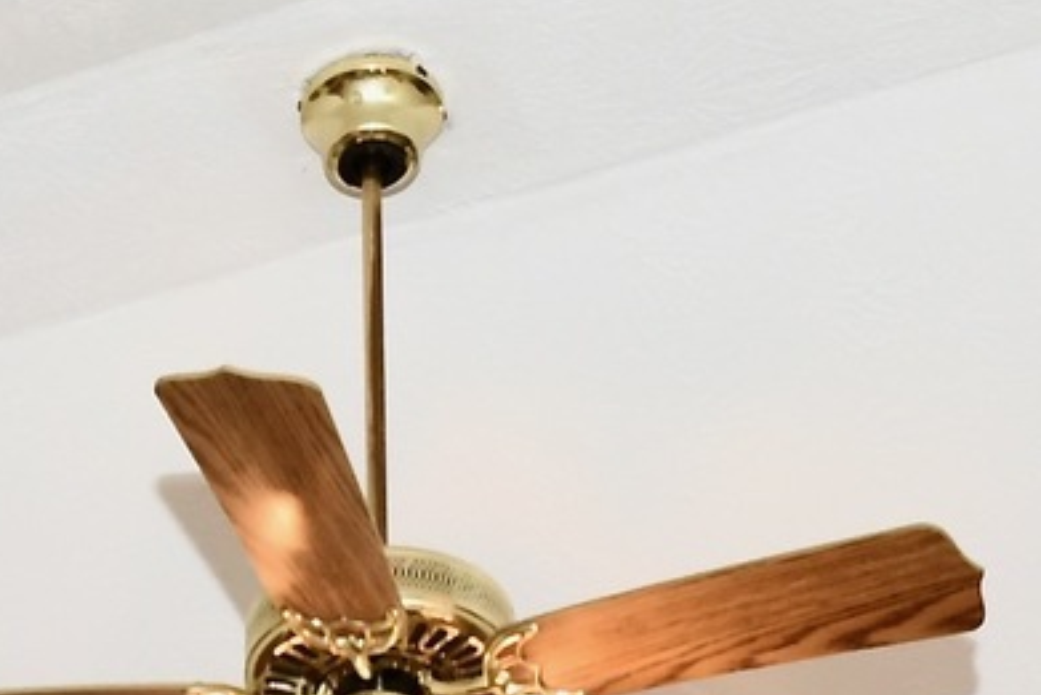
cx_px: 152
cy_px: 2622
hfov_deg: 18.3
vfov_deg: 8.3
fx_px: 3182
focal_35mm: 110
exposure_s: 1/60
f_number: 6.3
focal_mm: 14
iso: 640
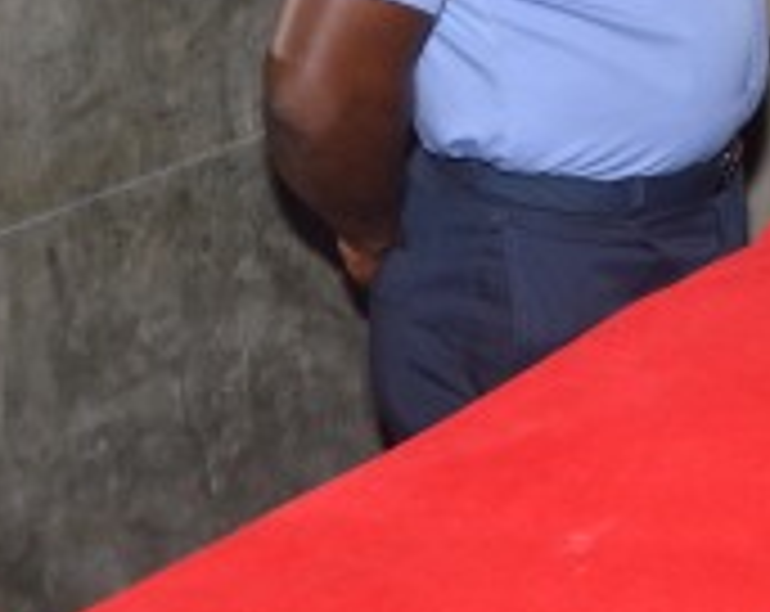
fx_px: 2024
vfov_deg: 16.4
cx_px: 1301
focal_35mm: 89
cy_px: -153
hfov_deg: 18.0
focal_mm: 18
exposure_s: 1/40
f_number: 5
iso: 400
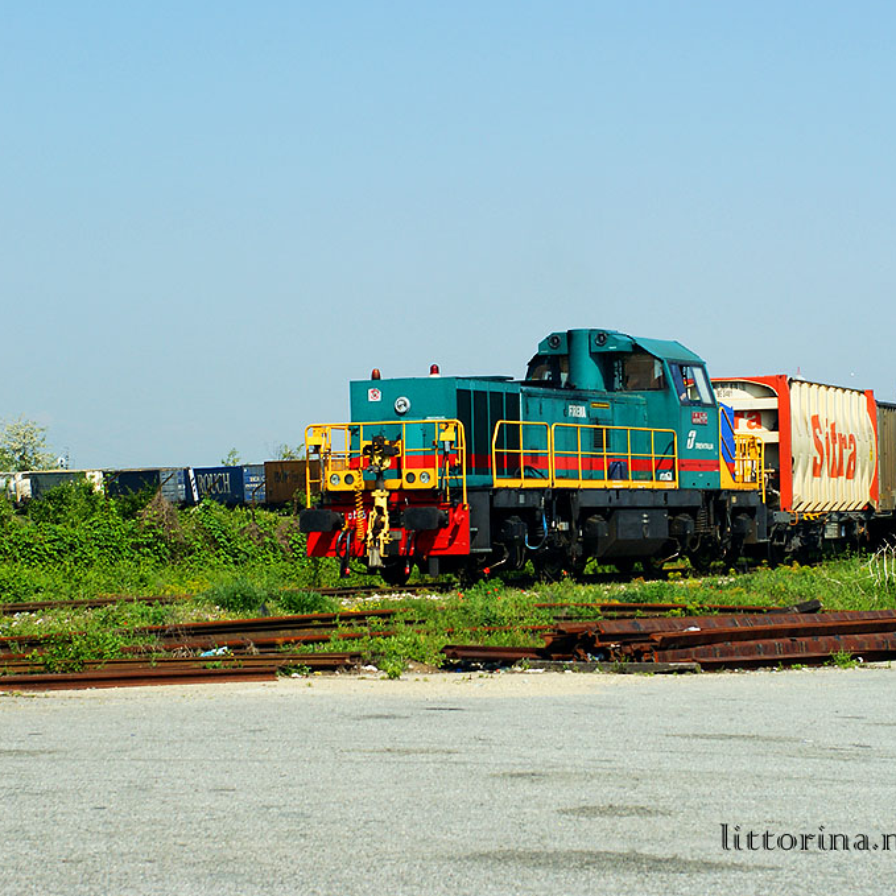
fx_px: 3094
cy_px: 447
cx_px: 574
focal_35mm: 106
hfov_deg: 16.5
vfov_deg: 16.5
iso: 200
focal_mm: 55
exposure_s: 1/640
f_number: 7.1
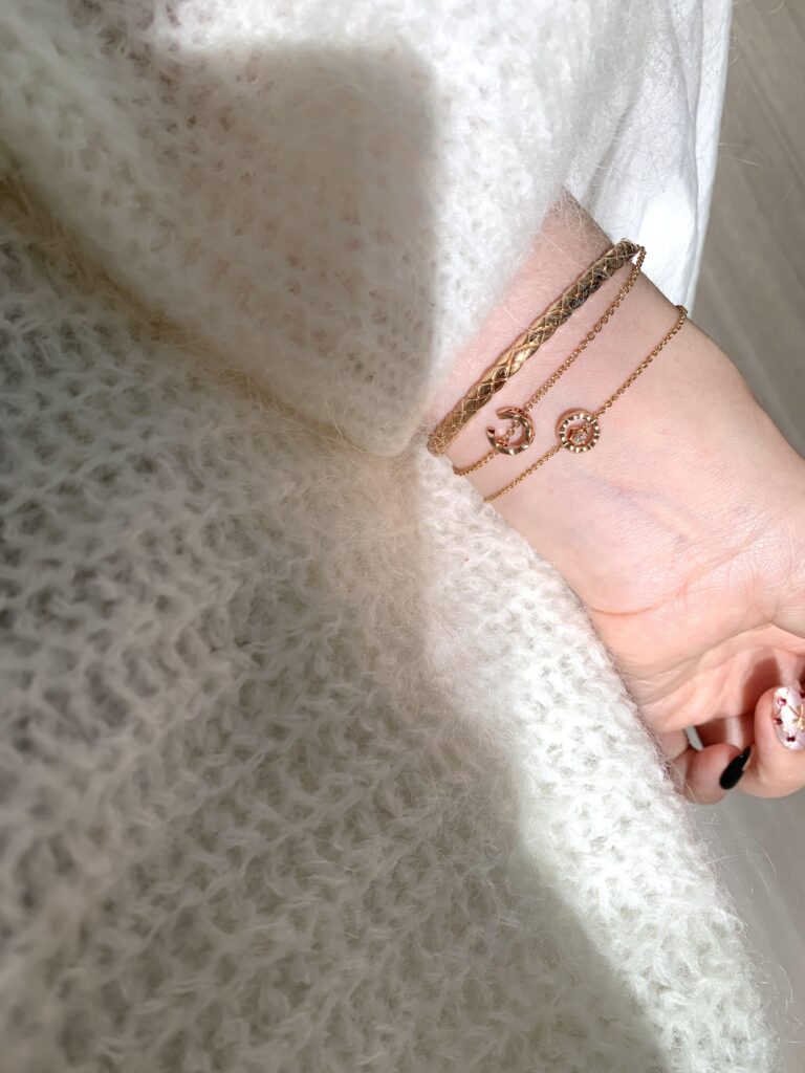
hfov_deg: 53.1
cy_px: 536
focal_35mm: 26
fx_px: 806
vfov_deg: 67.3
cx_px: 402
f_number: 1.8
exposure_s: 1/121
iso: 40
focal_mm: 4.25
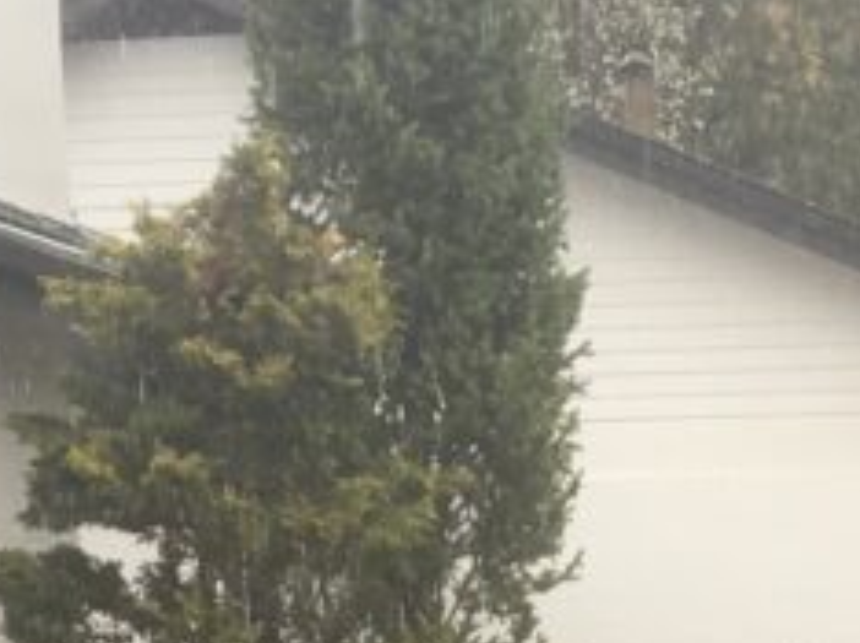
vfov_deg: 9.0
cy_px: 1499
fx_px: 3698
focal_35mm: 149
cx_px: 625
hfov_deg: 13.2
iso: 32
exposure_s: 1/120
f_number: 2.2
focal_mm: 4.15
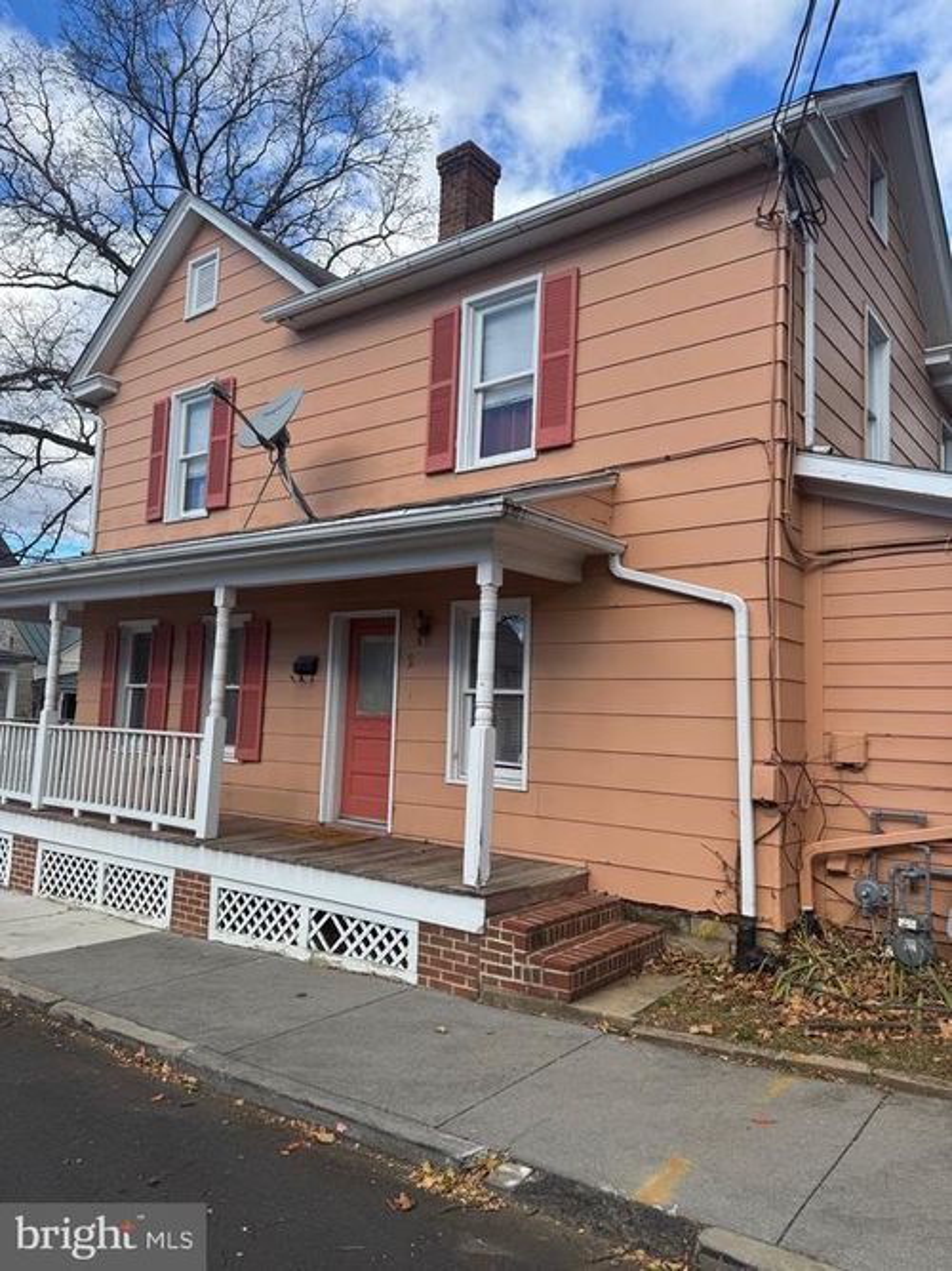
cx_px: 476
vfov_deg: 71.6
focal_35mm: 24
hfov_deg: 56.8
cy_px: 636
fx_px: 880
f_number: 1.78
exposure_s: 1/2174
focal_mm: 6.76
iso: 80
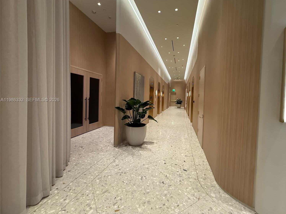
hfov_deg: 98.0
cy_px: 100
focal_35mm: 15
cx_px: 153
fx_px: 124
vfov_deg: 81.7
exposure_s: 1/120
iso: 320
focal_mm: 2.22
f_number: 2.2
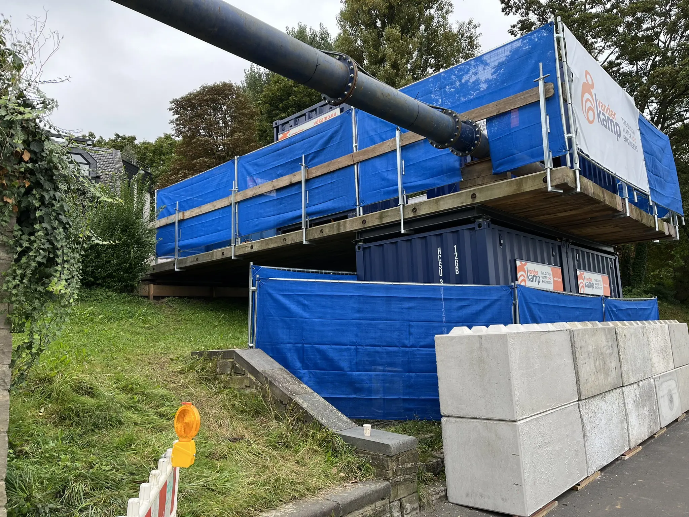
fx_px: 518
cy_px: 258
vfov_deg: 53.1
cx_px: 344
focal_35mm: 26
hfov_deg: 67.3
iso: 40
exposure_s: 1/121
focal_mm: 5.1
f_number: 1.6
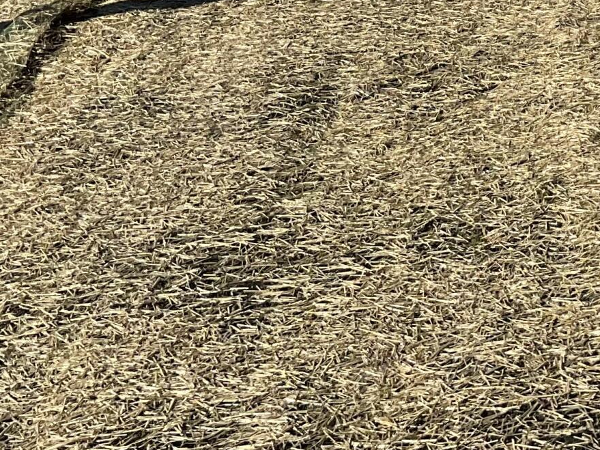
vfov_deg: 14.2
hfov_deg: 18.3
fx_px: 1716
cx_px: 805
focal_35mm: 99
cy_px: -175
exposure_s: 1/3788
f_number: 1.8
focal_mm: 3
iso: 16
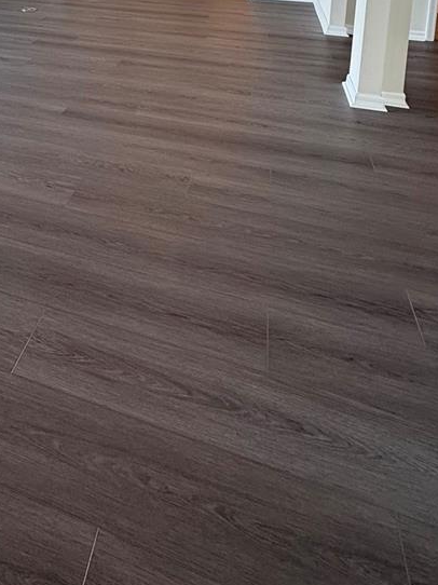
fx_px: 523
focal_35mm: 31
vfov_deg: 46.4
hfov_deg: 43.1
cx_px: 82
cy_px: -29
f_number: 2.2
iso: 160
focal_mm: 2.22
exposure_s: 1/120
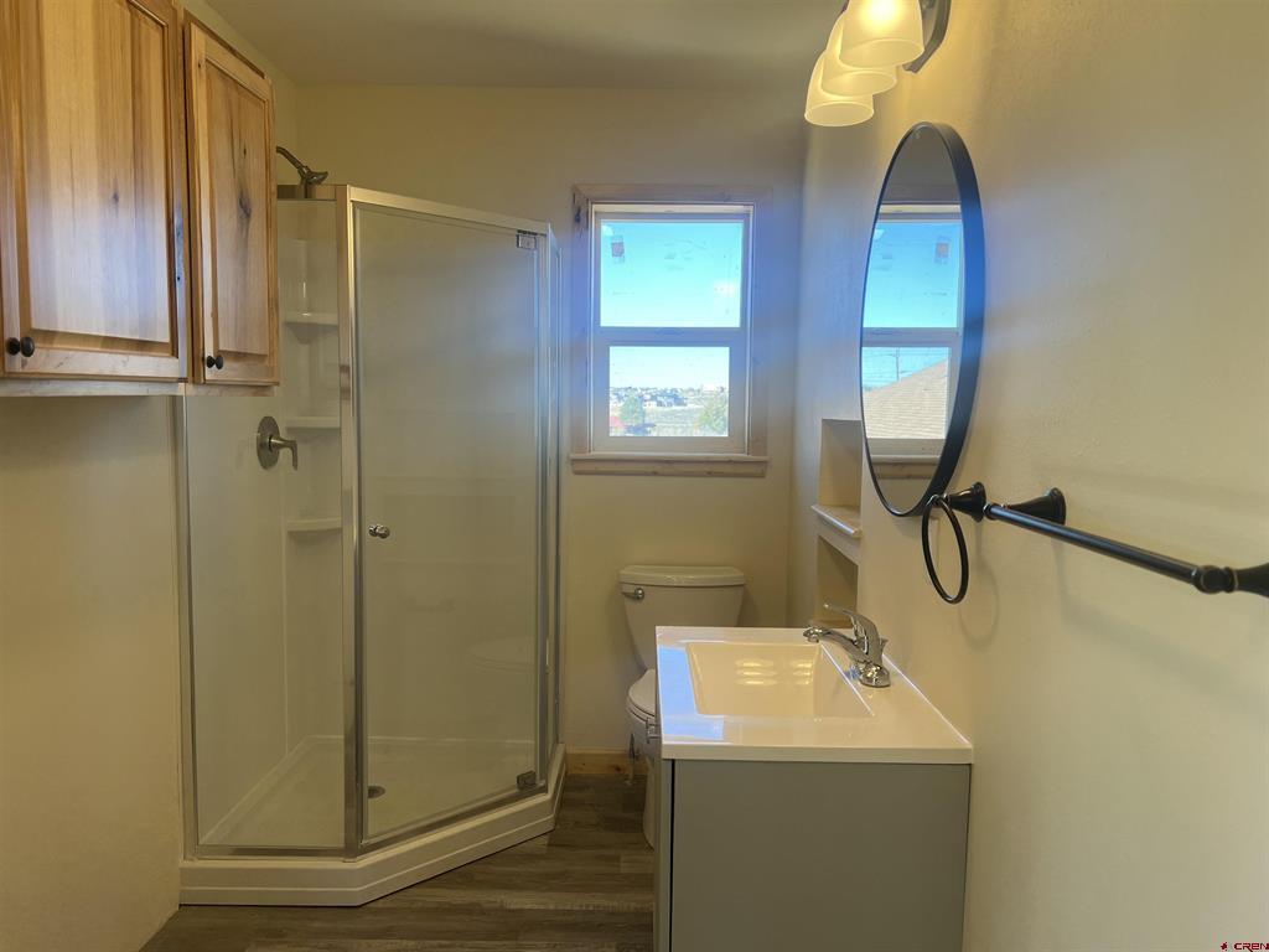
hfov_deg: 67.3
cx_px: 634
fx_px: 953
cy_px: 476
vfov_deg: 53.1
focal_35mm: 26
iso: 50
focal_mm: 5.7
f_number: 1.5
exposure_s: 1/188
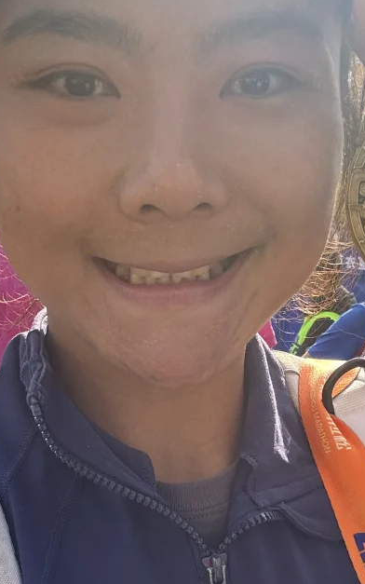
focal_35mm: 56
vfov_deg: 35.9
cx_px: 209
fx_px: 891
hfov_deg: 23.1
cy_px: 385
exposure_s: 1/318
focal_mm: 2.69
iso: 25
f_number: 1.9
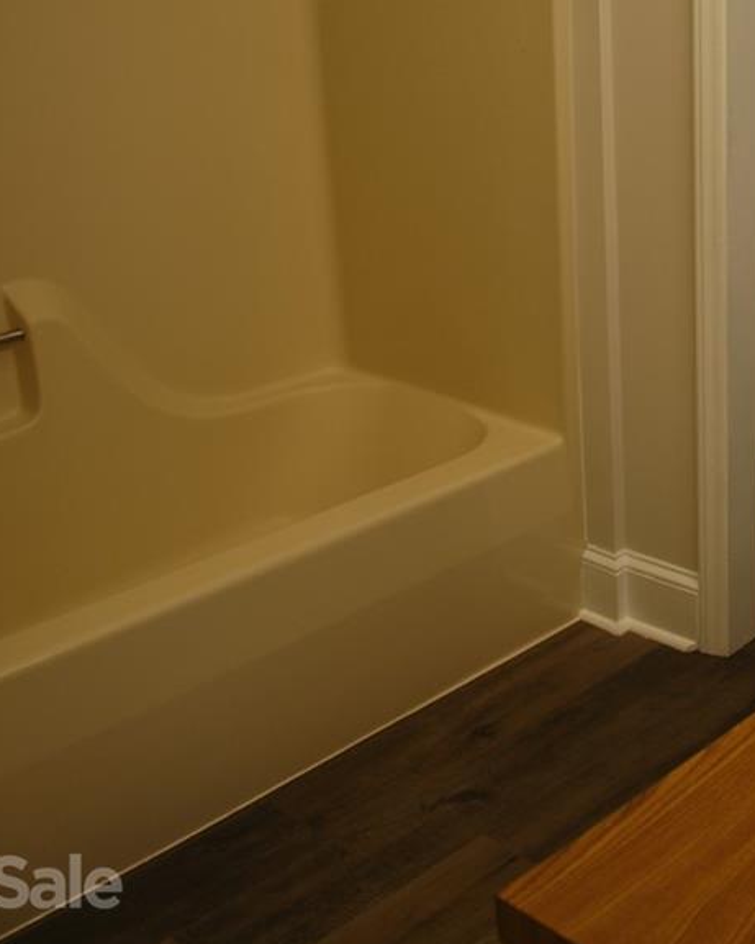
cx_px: 698
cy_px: 400
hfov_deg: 28.9
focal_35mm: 50
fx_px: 1396
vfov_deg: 37.2
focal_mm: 20
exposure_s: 1/40
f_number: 3.8
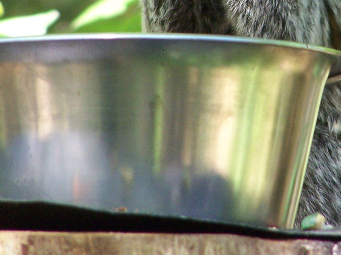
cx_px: 293
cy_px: -47
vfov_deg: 1.6
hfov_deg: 2.2
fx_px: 8992
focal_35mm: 913
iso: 160
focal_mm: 60.8
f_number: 3.6
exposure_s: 1/80
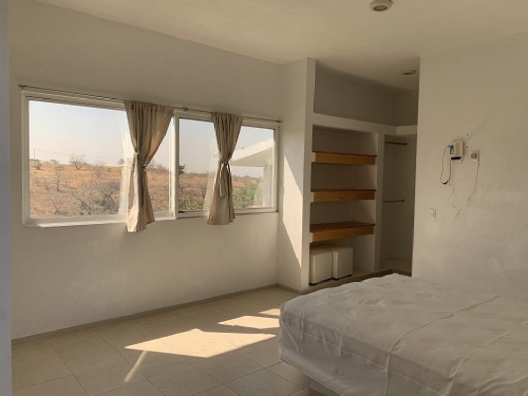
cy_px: 198
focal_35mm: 26
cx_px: 264
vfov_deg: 53.1
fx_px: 397
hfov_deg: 67.3
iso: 25
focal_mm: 4.25
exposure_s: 1/326
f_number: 1.8
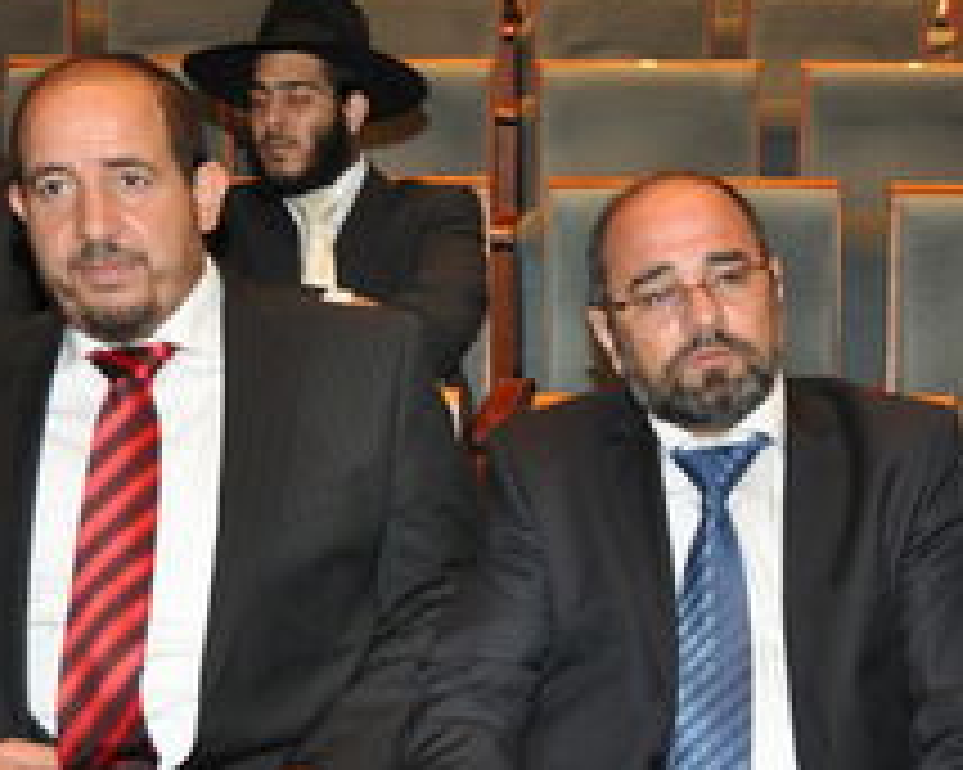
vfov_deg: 24.2
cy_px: 362
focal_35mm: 63
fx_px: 1795
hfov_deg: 29.8
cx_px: 657
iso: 800
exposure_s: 1/60
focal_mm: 24
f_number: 4
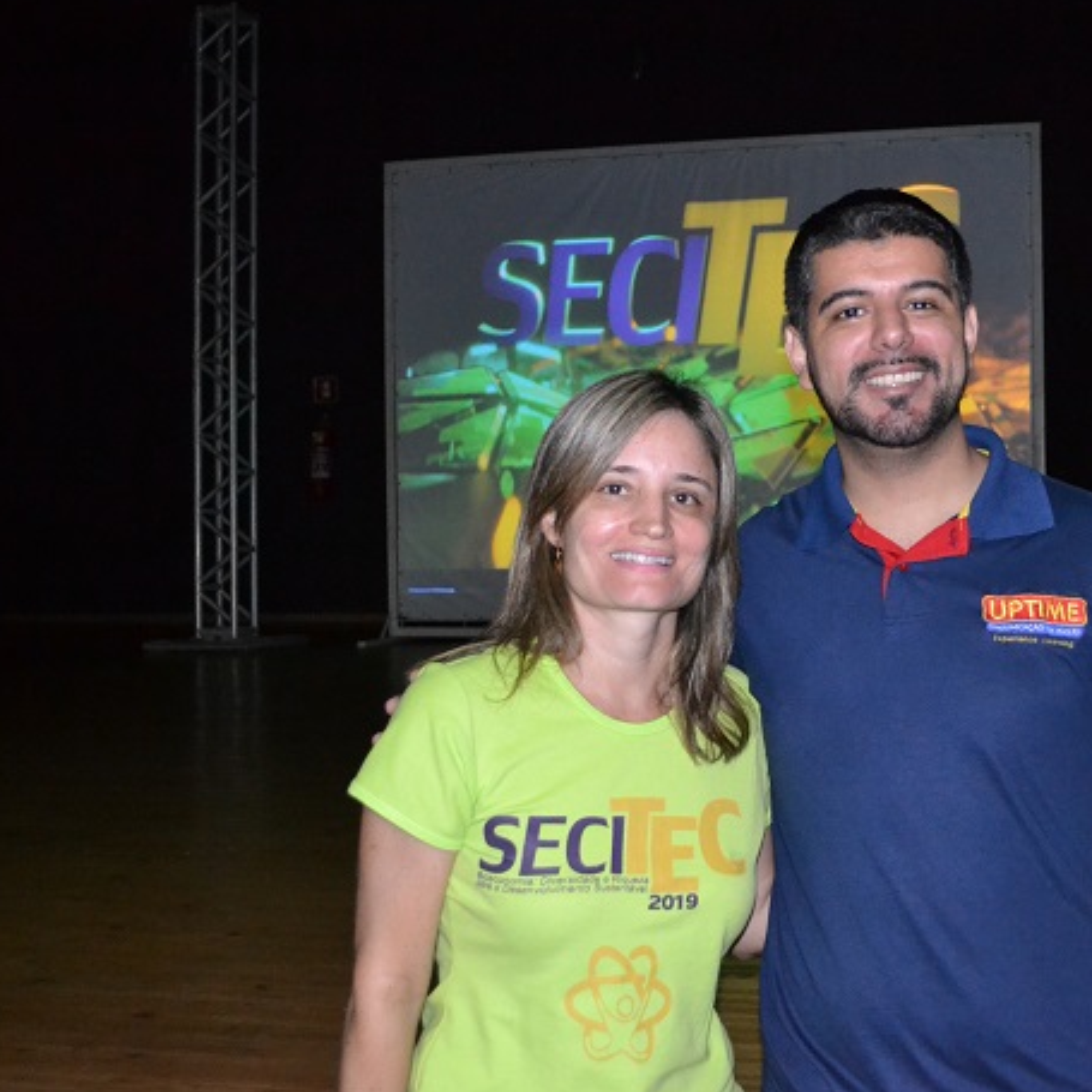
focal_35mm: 47
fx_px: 1677
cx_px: 780
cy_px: 545
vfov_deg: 36.1
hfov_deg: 35.5
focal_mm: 24
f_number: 4
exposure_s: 1/60
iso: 3200
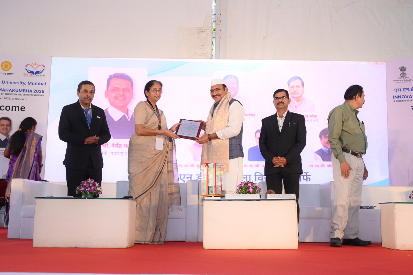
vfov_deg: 32.6
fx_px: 470
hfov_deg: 47.4
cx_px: 206
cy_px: 138
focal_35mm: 41
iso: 2000
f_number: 5.6
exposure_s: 1/125
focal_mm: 41
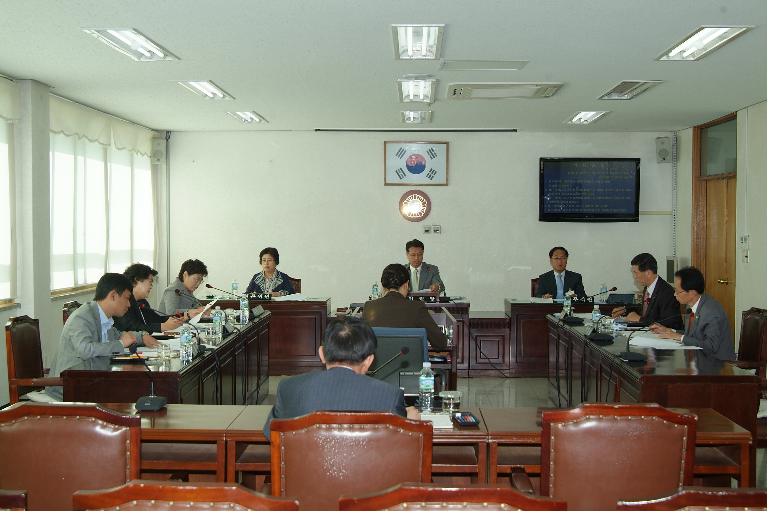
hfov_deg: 41.1
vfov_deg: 28.1
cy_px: 256
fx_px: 1023
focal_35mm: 48
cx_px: 384
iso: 160
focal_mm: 32
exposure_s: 1/60
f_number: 4.8
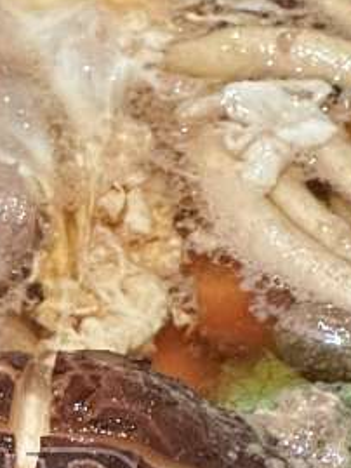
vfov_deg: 4.3
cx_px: -113
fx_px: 6187
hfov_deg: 3.2
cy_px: 567
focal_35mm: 458
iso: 640
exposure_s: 1/50
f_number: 2.8
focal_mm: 9
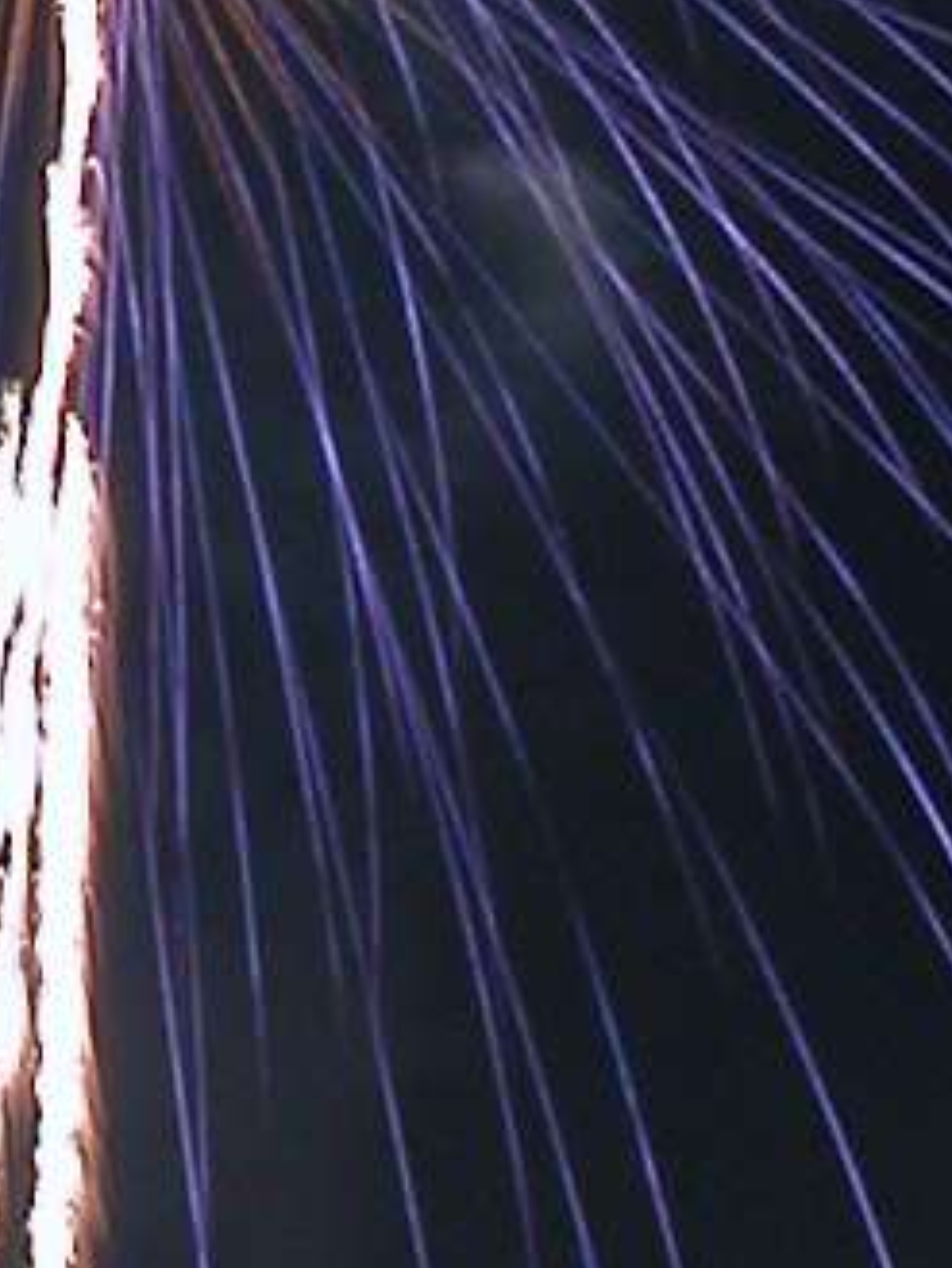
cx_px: 158
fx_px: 4984
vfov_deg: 14.1
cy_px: -197
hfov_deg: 10.9
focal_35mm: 136
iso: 100
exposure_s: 9.84
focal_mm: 8.9
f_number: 7.1
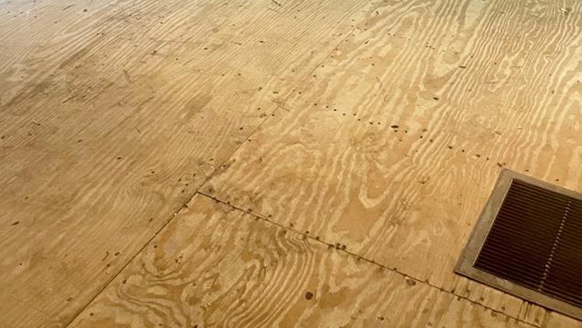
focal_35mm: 53
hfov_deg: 39.0
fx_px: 818
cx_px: 229
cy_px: -194
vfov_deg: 19.2
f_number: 1.6
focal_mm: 4.2
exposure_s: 1/60
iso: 320
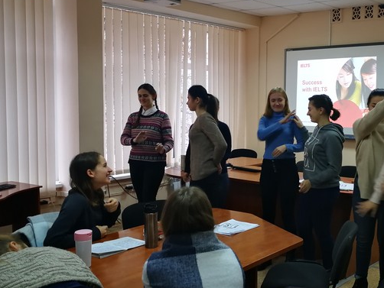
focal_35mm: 43
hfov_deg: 43.1
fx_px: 477
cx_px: 263
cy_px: 134
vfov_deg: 33.6
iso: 160
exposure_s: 1/33.3
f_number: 2.2
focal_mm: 3.95
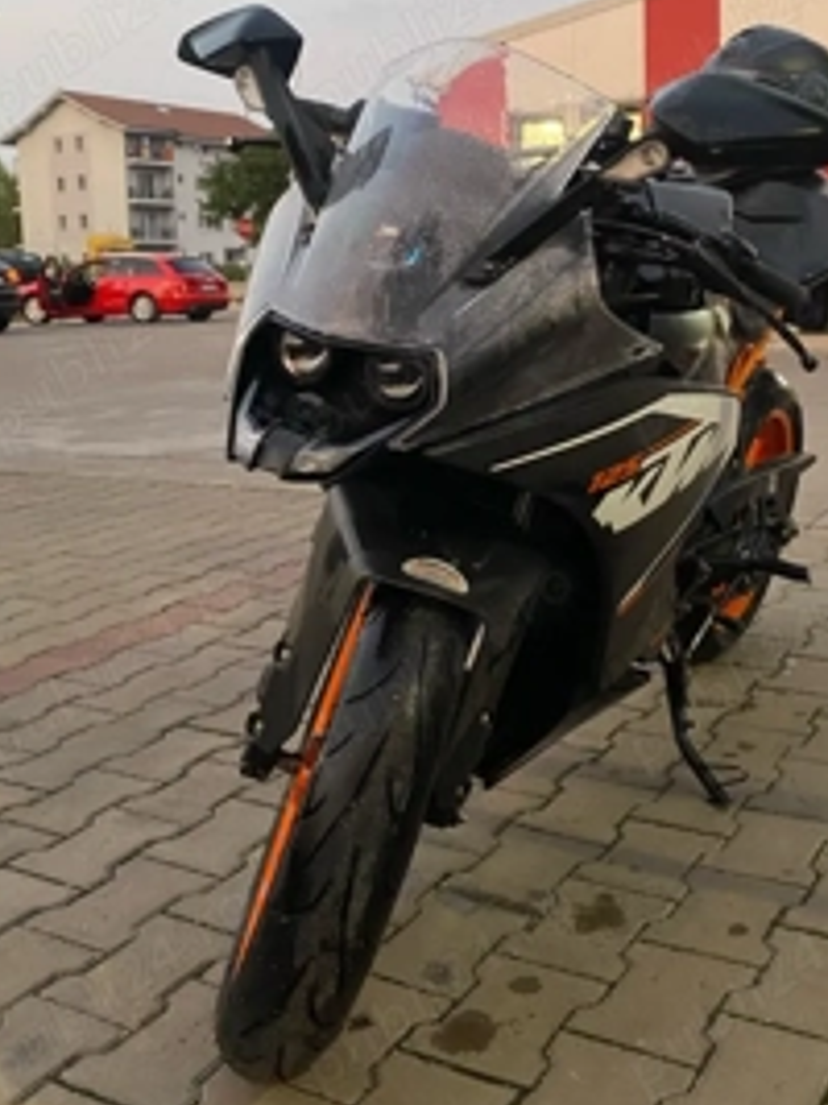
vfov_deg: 47.3
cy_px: 393
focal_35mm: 39
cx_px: 522
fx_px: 1245
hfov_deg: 36.6
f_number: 1.8
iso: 320
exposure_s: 1/50
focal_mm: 4.25
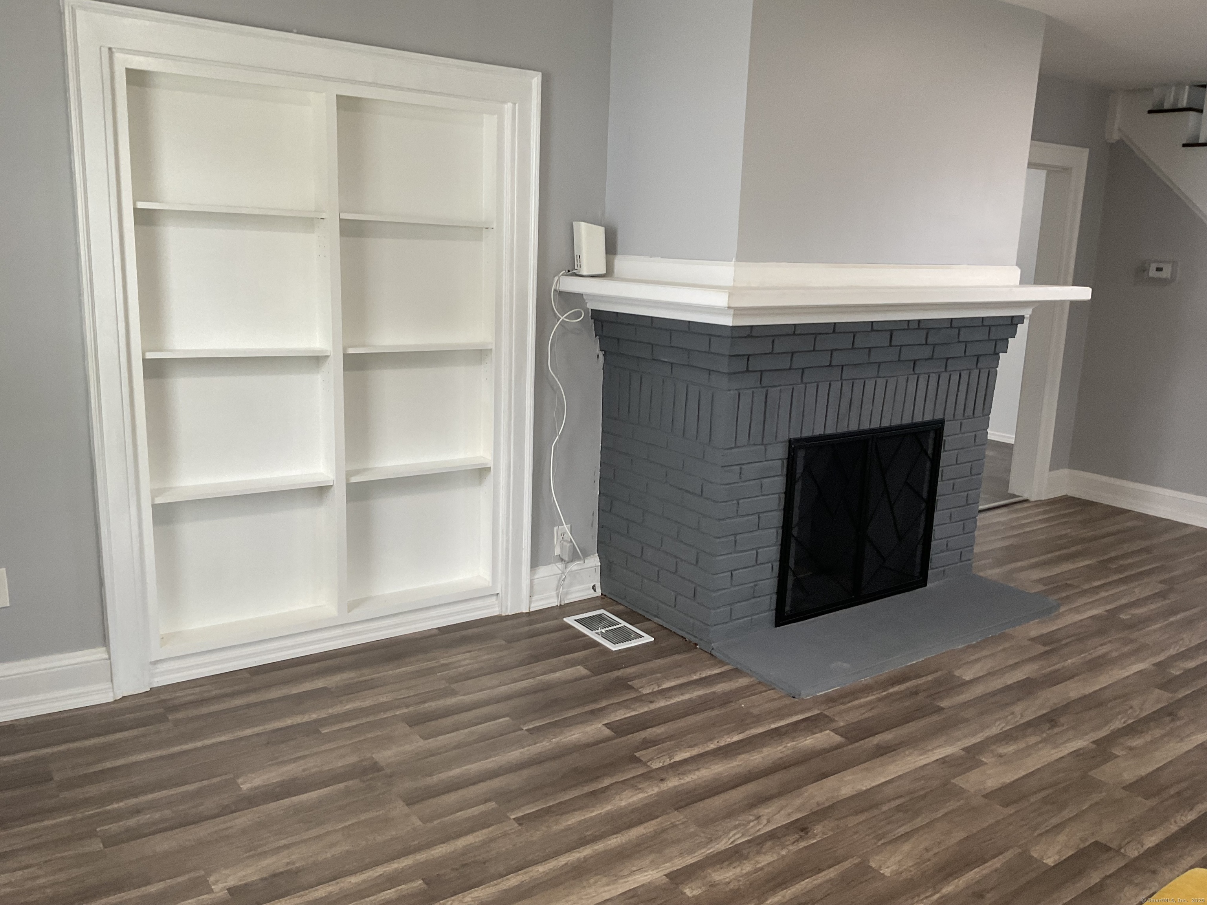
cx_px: 604
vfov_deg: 48.2
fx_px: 1011
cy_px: 452
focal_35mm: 29
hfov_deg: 61.7
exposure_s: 1/60
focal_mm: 3
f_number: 1.8
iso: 64
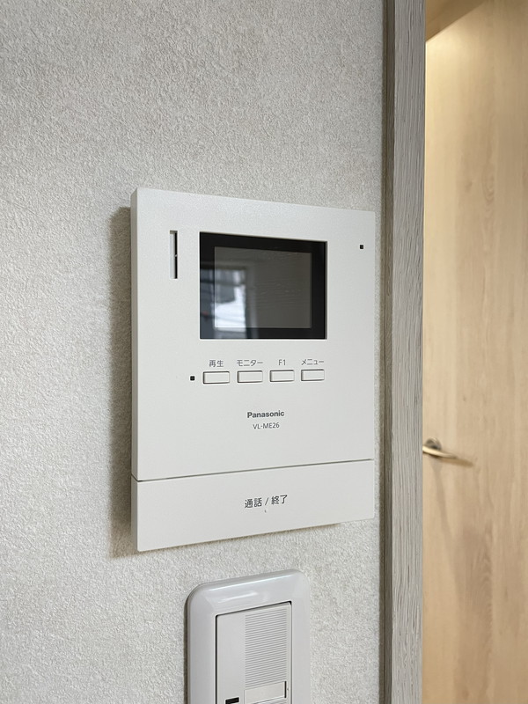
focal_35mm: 26
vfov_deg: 67.3
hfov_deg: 53.1
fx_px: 529
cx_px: 264
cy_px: 352
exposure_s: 1/50
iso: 160
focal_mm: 4.2
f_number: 1.6
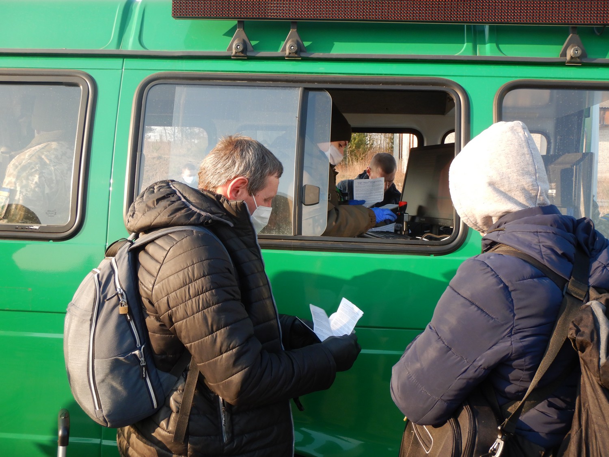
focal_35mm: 40
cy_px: 228
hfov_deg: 46.8
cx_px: 304
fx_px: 704
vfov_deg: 36.0
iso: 125
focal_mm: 7.2
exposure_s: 1/125
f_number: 4.2
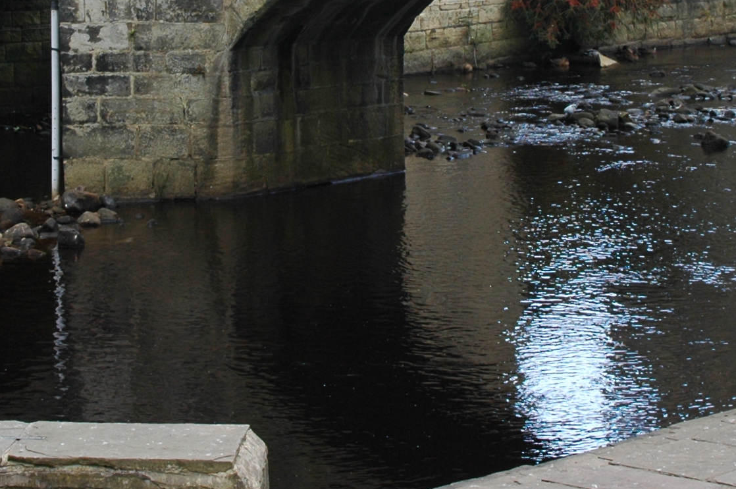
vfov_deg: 12.0
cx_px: 347
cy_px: 3
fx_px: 2308
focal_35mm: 113
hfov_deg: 18.1
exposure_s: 1/60
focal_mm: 28
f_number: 8
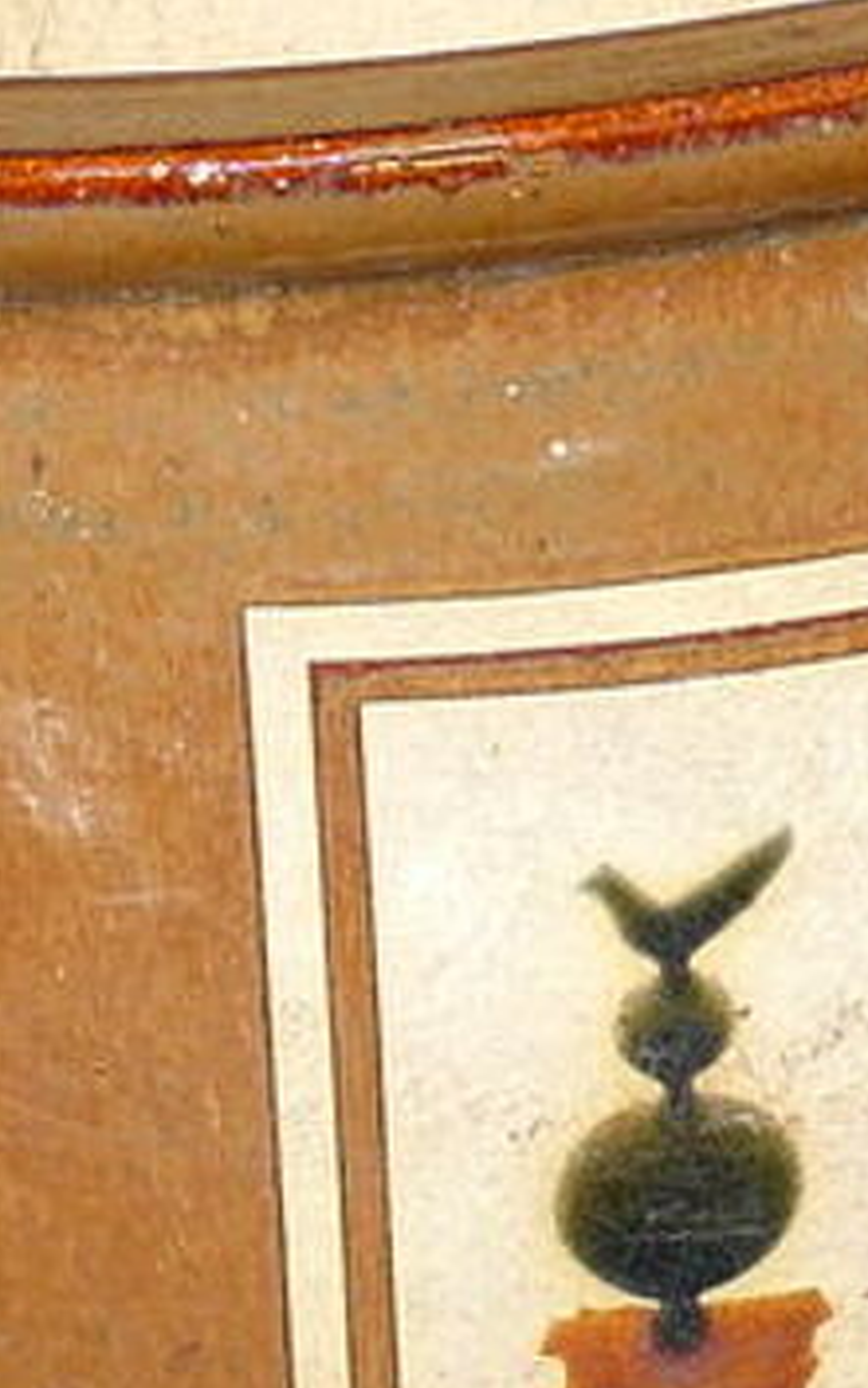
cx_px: 613
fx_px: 5292
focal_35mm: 140
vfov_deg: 14.9
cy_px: 344
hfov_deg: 9.4
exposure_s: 1/800
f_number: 2.8
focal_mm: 5.2
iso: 80
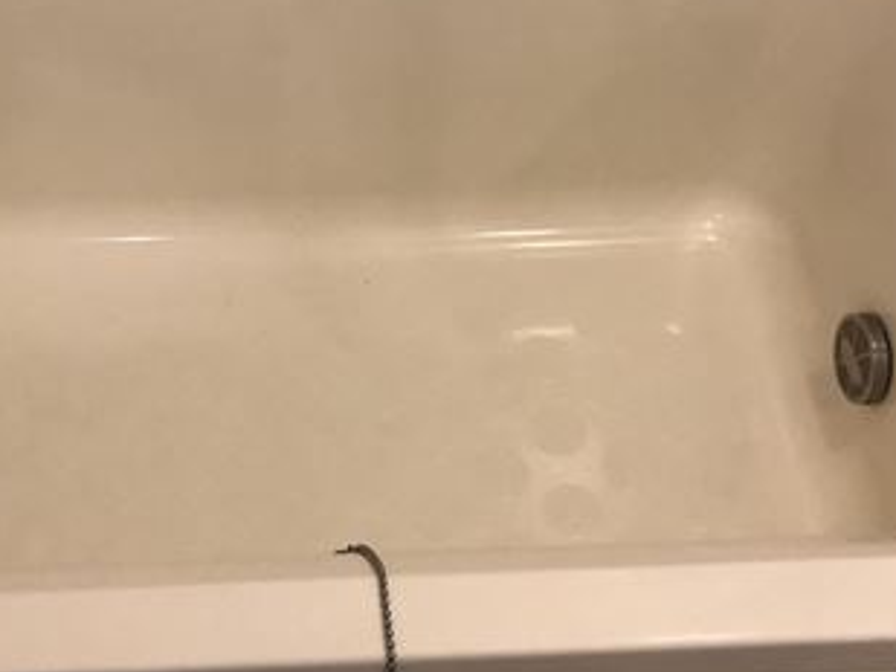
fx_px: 1502
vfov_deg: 24.7
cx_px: 290
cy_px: 98
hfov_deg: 32.9
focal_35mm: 58
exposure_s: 1/25
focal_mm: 3.99
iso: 40
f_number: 1.8
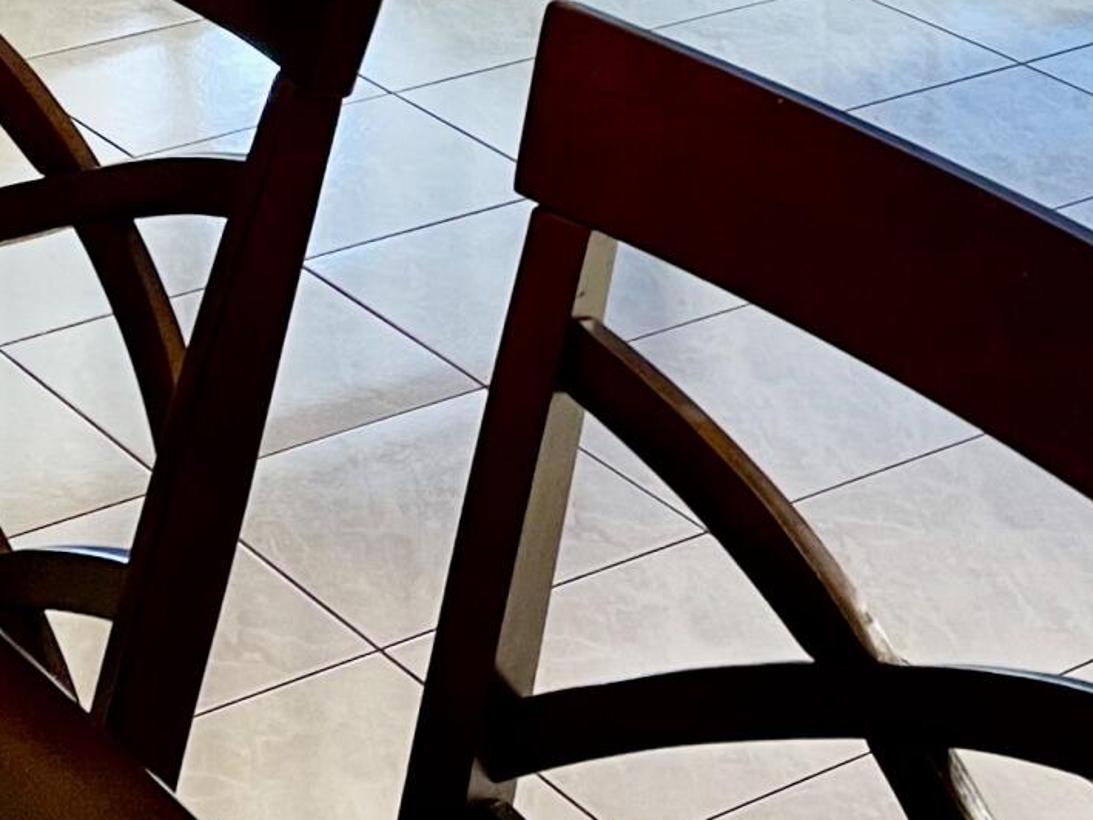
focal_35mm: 110
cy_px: -752
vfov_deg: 12.1
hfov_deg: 17.9
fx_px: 3474
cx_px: 607
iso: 100
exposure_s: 1/60
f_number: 1.6
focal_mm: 4.2
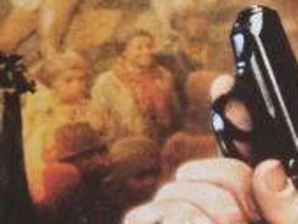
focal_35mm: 154
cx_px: 243
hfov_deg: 12.8
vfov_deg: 9.6
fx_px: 1327
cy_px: 136
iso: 200
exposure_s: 1/50
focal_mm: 5.4
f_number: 1.8
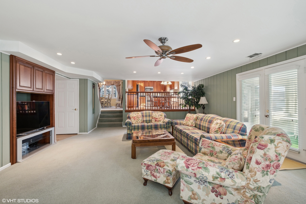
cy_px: 102
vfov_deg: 77.3
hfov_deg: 100.4
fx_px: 127
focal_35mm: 15
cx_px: 153
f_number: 7.1
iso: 250
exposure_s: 1/5
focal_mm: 10
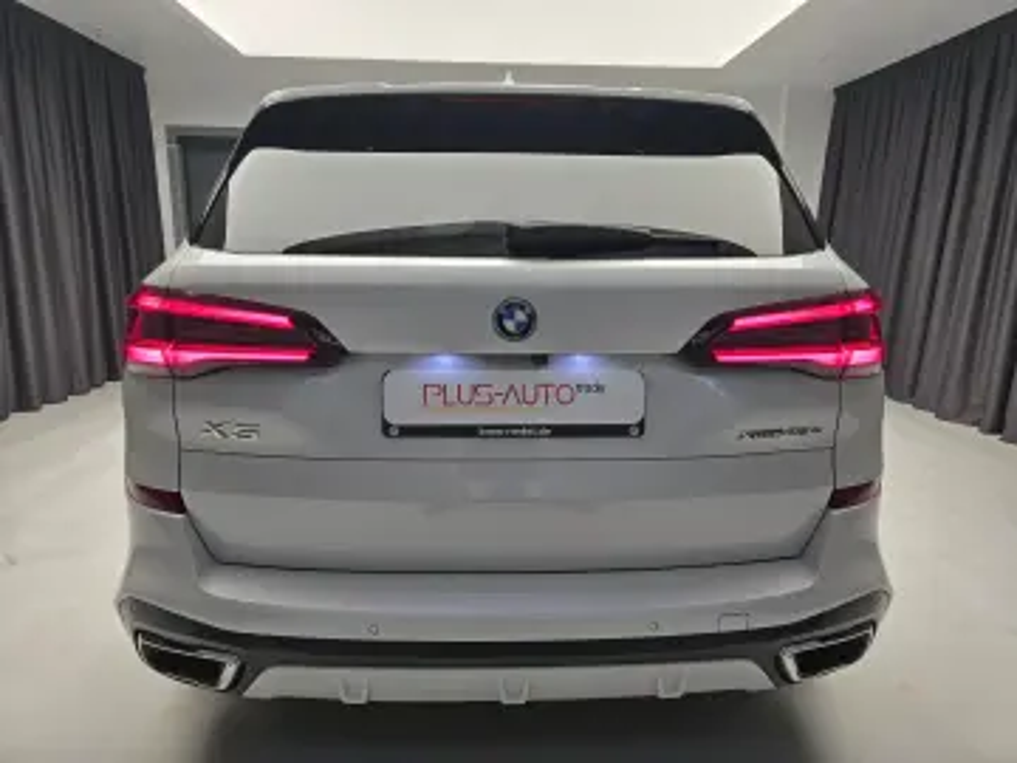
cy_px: 382
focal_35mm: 23
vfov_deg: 58.9
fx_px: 676
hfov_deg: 73.9
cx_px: 508
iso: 80
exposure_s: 1/180
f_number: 1.7
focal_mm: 6.3
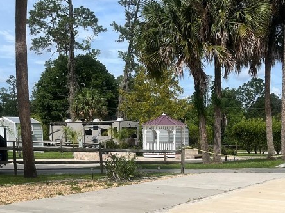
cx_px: 177
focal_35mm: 60
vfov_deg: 23.2
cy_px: 223
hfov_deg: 32.0
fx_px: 494
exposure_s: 1/5848
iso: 50
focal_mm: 5.1
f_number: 1.6
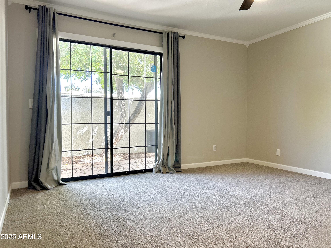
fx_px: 249
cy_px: 124
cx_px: 166
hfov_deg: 67.3
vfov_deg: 53.1
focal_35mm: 26
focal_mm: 5.7
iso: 32
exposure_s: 1/131
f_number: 1.5
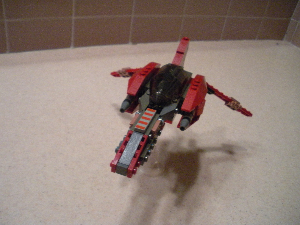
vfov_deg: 39.7
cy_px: 112
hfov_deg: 51.4
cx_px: 150
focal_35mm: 36
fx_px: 312
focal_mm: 6.3
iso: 400
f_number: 3.5
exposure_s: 1/40
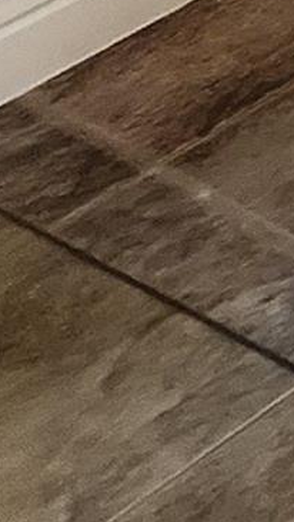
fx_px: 1648
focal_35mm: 119
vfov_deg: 11.6
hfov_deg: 4.3
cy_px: -980
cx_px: 2071
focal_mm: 1.74
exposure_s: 1/54.1
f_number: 2.2
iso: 125
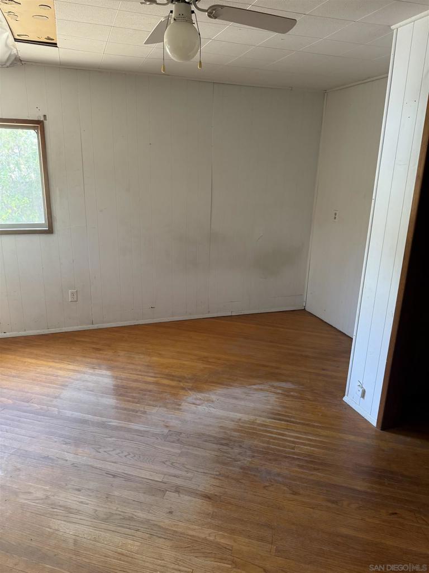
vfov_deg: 71.6
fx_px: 397
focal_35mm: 24
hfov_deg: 56.8
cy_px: 286
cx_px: 214
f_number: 1.78
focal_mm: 6.76
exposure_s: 1/62
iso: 200
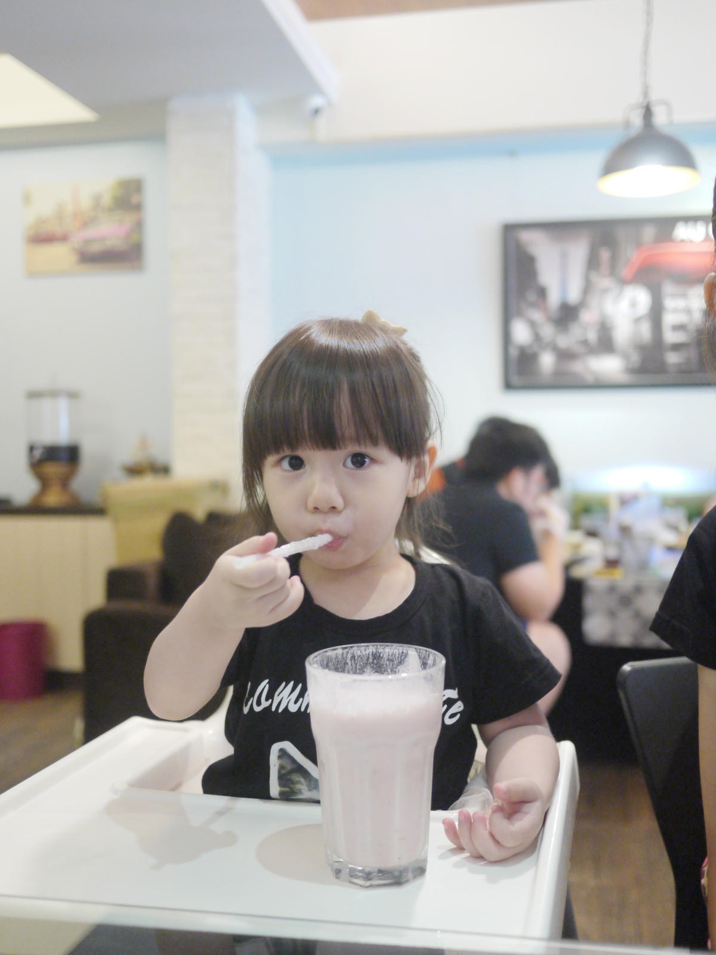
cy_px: 478
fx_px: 1103
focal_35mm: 40
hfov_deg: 36.0
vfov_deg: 46.8
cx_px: 358
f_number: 1.7
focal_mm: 20
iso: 800
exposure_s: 1/60
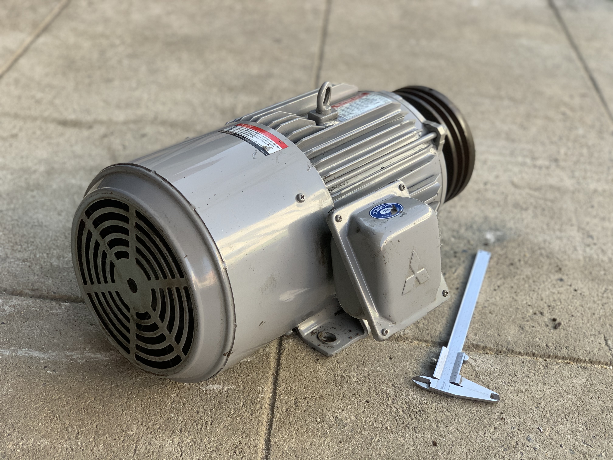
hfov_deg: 36.8
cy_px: 230
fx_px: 921
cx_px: 306
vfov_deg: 28.0
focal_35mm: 52
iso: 32
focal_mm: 6
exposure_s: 1/122
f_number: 2.4
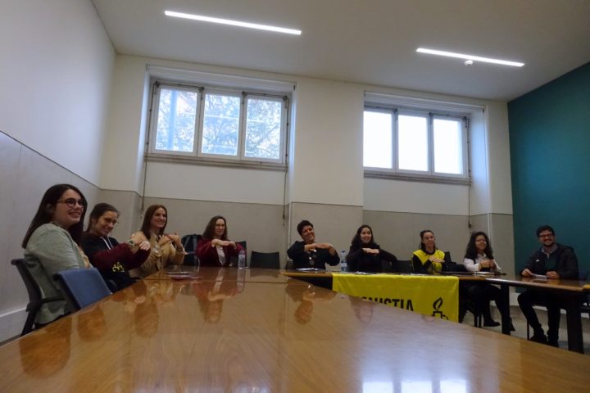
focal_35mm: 24
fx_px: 393
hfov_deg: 73.7
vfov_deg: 53.1
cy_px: 196
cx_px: 295
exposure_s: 1/400
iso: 2000
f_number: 4
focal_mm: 8.8
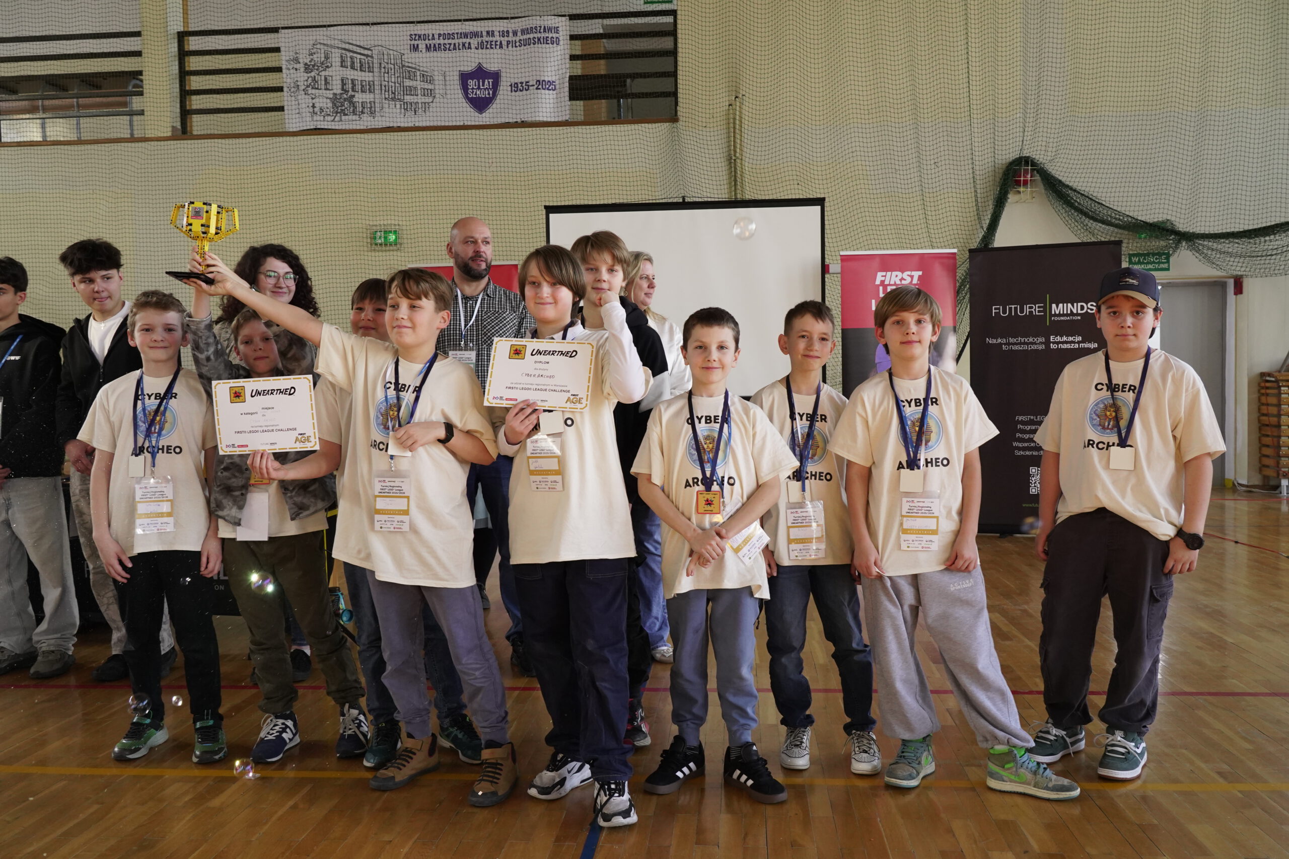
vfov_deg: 43.6
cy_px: 430
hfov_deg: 61.9
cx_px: 644
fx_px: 1074
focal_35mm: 30
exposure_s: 1/60
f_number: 7.1
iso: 2500
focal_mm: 30
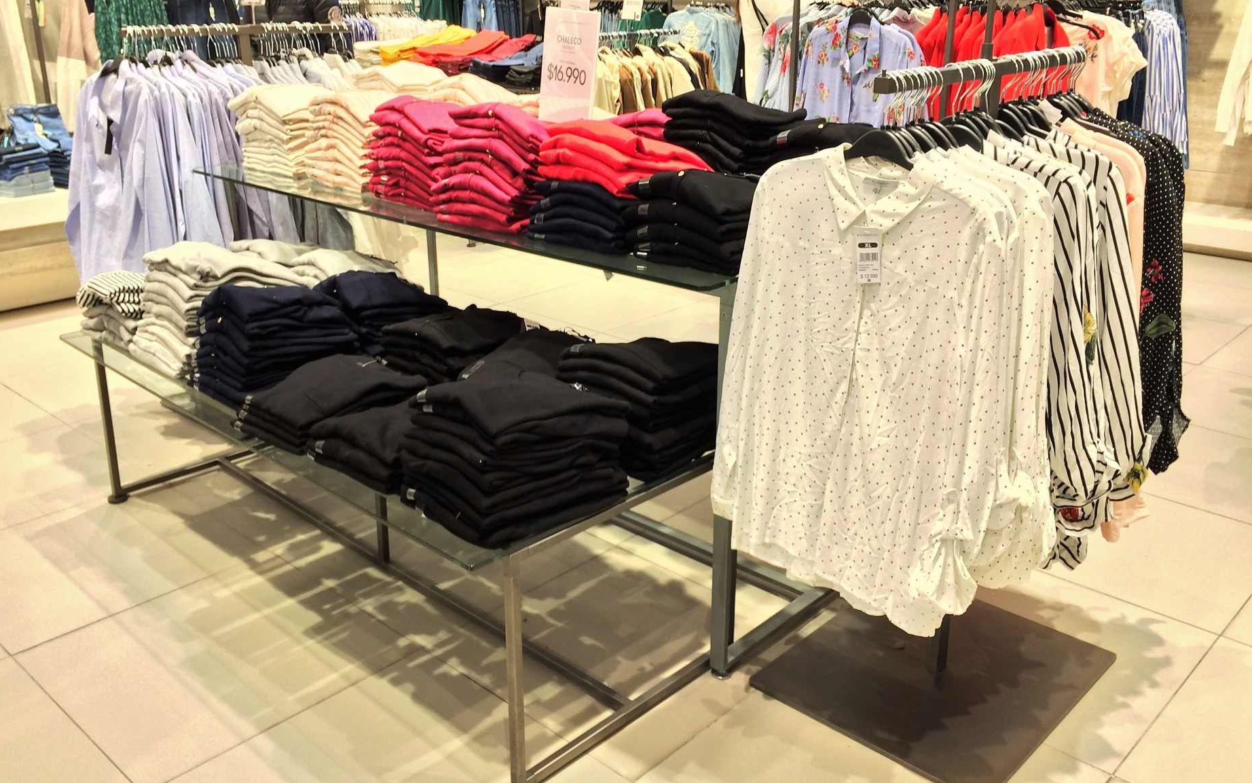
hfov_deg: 59.6
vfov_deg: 39.3
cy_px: 331
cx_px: 606
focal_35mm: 32
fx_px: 1092
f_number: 2.2
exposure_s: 1/33
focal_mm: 4.15
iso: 64
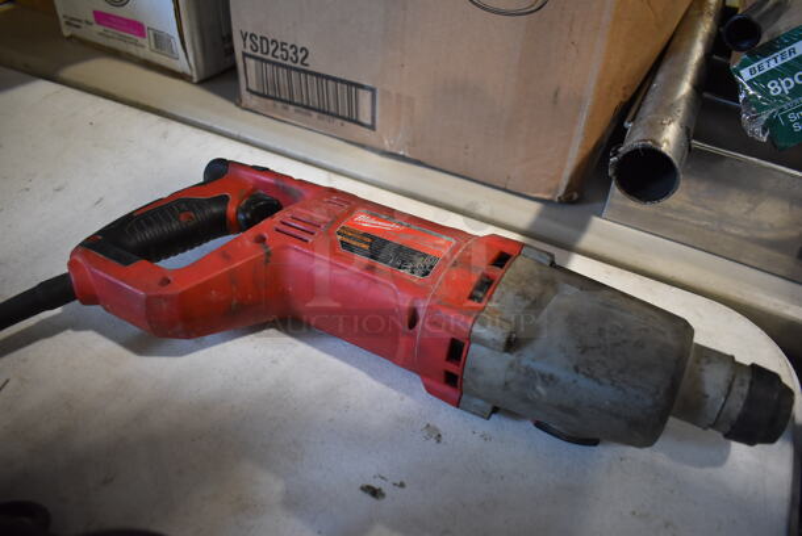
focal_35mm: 27
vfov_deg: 48.0
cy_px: 268
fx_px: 602
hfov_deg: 67.3
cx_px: 401
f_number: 3.5
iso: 1250
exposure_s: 1/125
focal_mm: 18
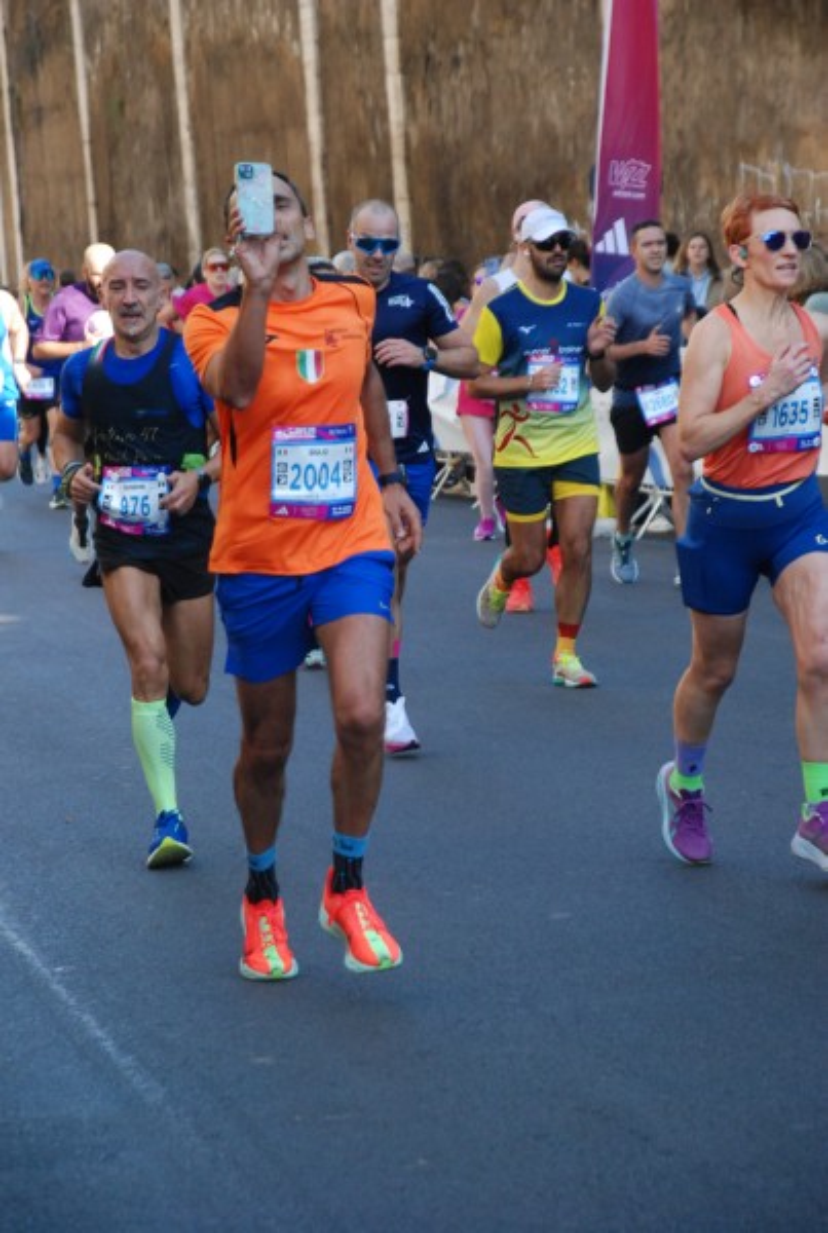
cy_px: 616
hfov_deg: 9.7
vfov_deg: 14.4
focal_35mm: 142
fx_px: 4891
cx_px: 414
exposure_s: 1/500
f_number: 5.6
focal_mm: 95
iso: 1000
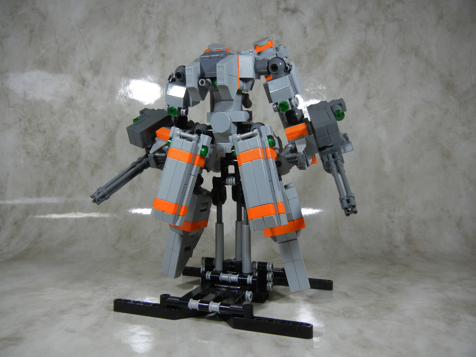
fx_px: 413
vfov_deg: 46.8
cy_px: 178
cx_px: 238
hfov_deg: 60.0
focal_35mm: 30
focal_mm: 5.4
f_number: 3.5
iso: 400
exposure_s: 1/126
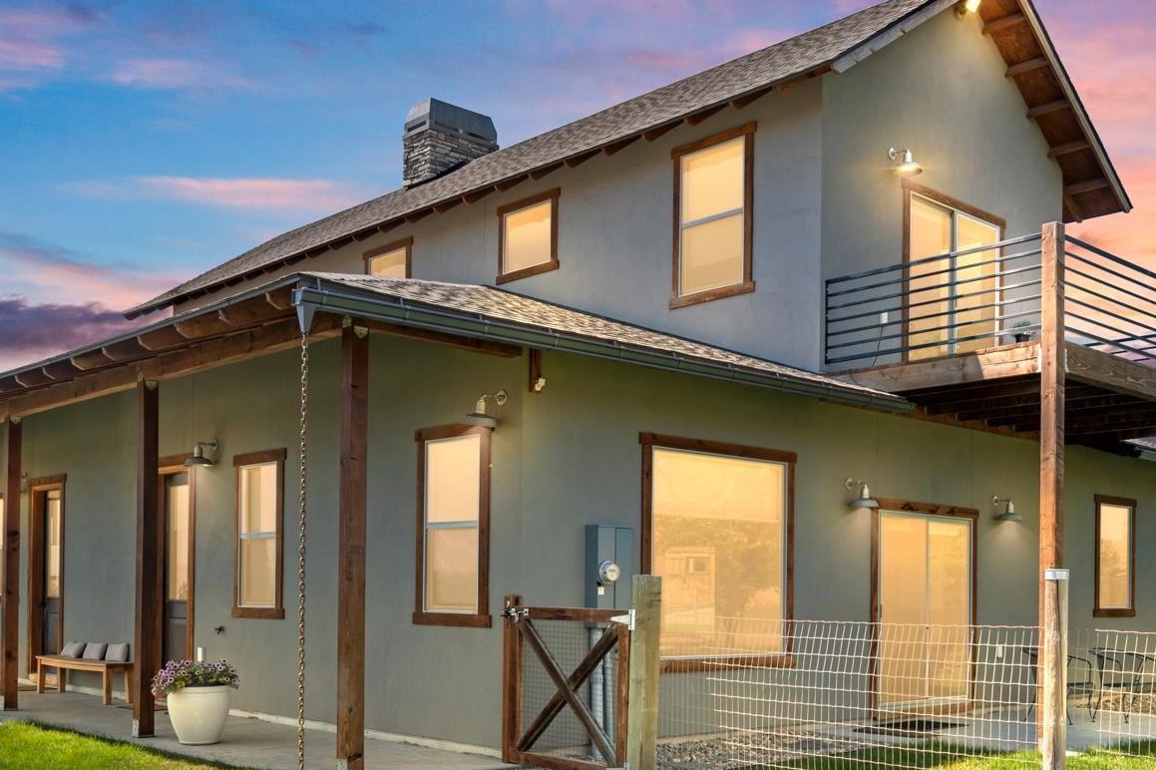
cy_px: 622
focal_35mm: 41
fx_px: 1316
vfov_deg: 31.7
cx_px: 617
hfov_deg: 47.4
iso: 200
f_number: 8
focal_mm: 19
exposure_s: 1/320
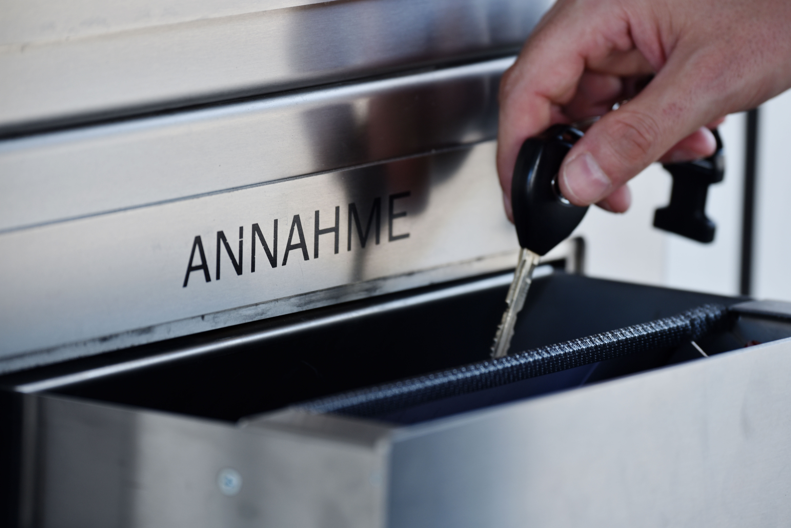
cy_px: 264
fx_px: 8352
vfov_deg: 3.6
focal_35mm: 380
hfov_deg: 5.4
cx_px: 396
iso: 200
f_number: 5.6
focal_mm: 380
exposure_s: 1/125
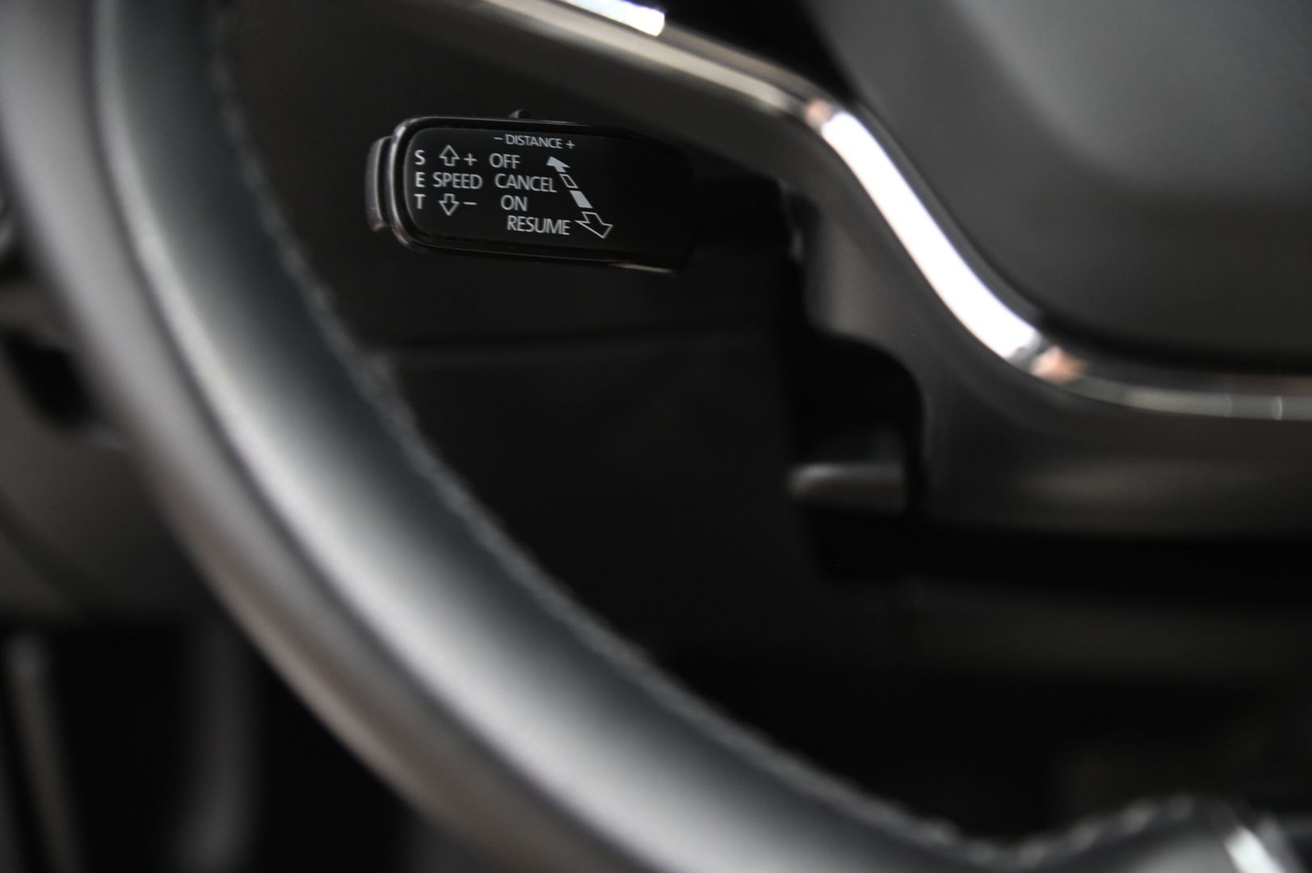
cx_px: 656
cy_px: 436
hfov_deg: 27.0
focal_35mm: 75
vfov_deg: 18.2
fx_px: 2731
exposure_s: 1/8
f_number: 4.5
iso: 2000
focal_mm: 75
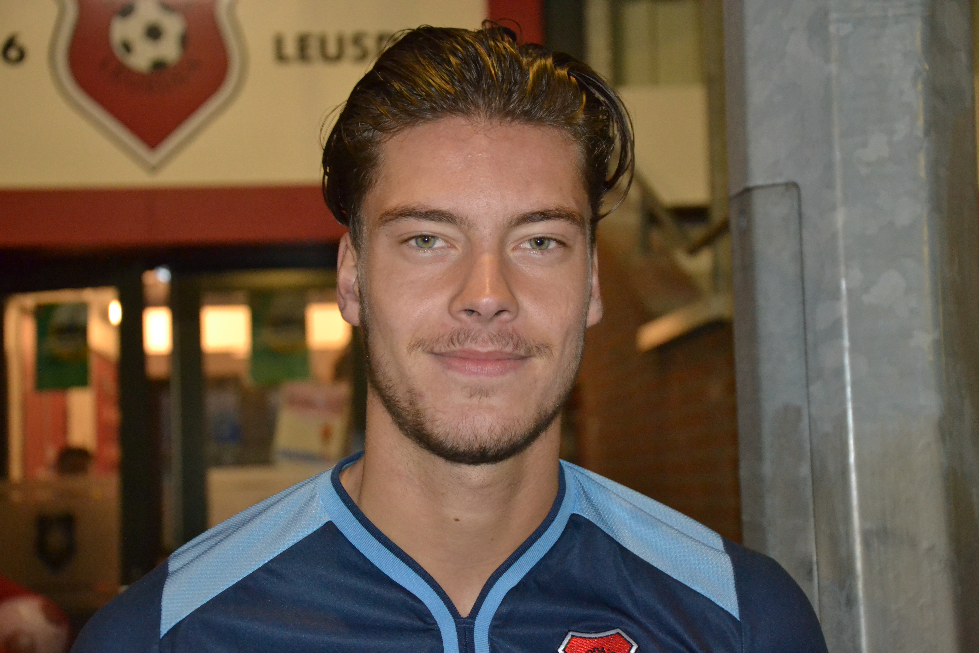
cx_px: 490
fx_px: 2121
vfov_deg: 17.5
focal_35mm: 78
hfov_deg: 26.0
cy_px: 326
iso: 3200
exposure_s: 1/60
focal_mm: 52
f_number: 5
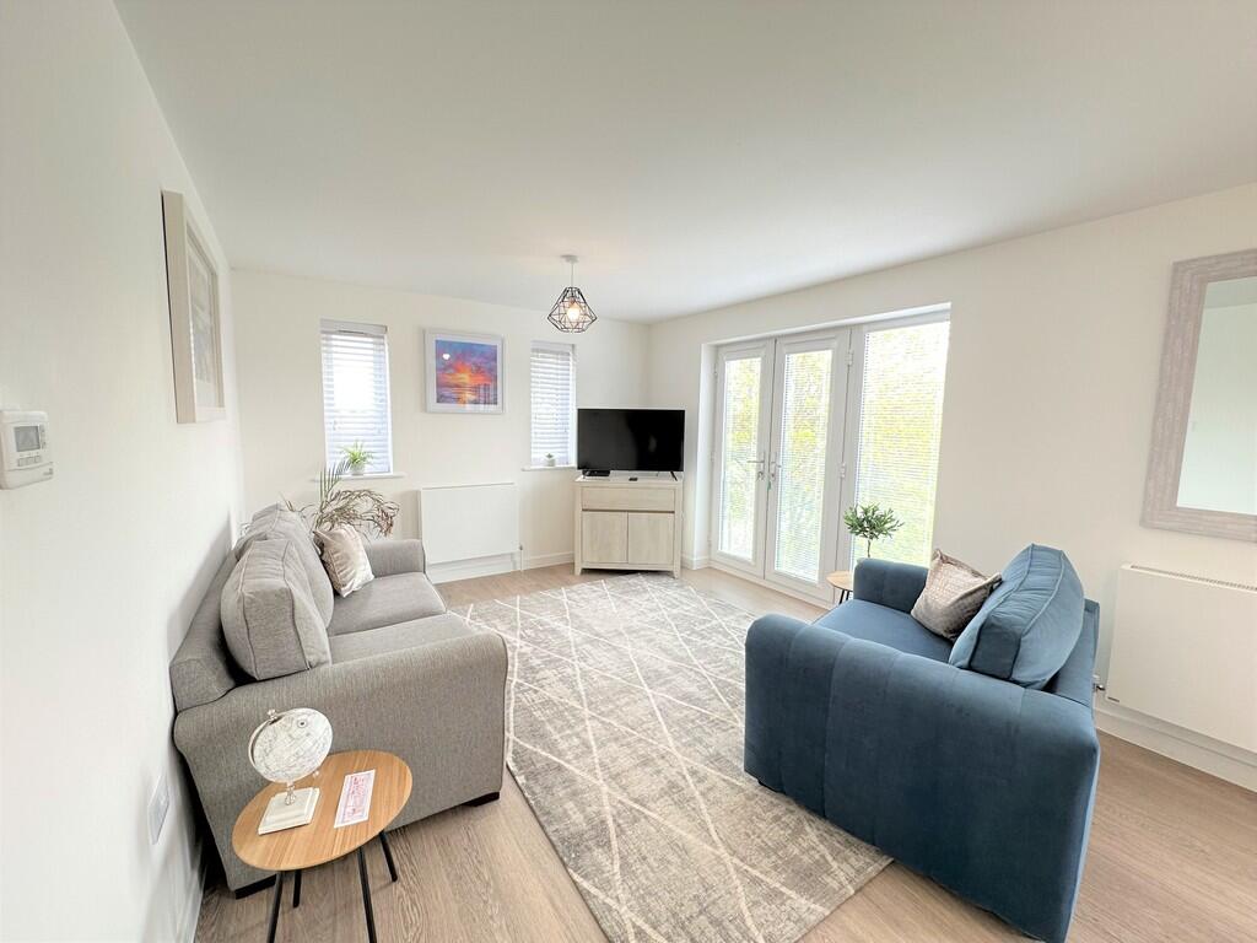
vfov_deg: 85.7
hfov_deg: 102.1
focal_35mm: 14
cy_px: 472
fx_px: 508
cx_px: 628
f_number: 2.2
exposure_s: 1/100
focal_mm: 2.22
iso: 100
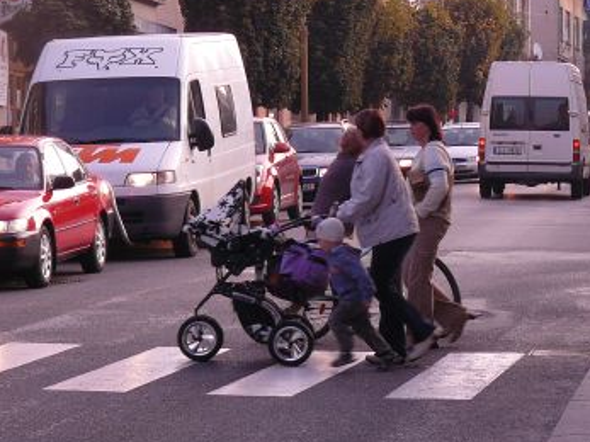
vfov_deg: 7.7
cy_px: 110
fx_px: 3271
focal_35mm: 192
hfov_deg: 10.3
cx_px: 325
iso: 100
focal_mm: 17.3
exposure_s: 1/125
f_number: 4
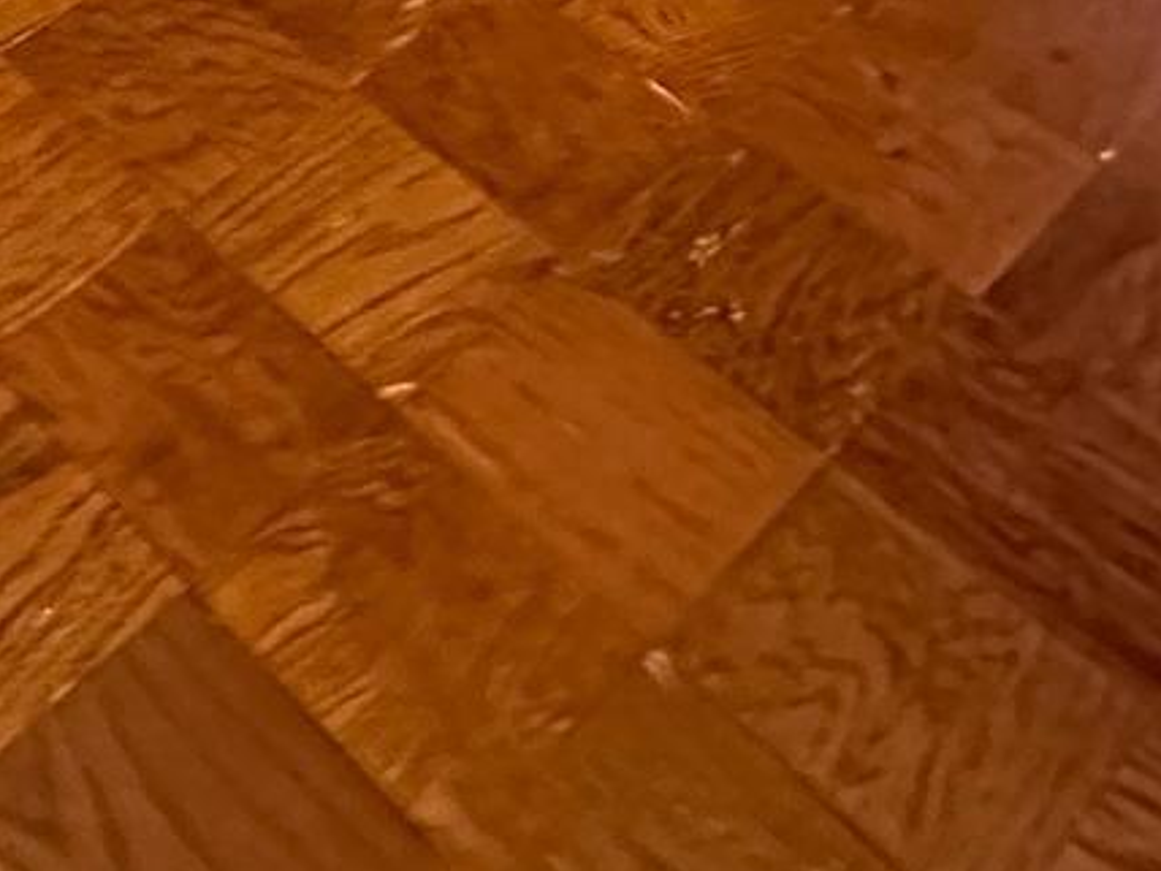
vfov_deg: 14.9
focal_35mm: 67
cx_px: -222
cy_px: -1140
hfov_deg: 26.0
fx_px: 2247
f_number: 2.2
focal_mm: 2.22
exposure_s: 1/60
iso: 800
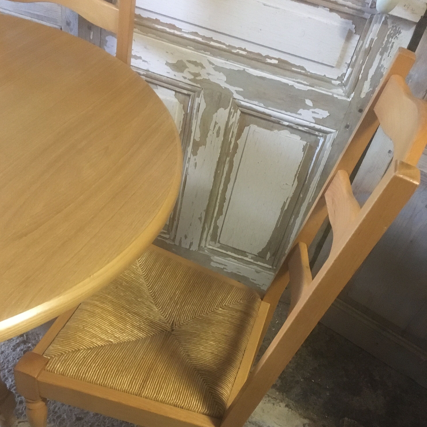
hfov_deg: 47.2
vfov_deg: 46.6
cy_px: 276
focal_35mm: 35
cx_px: 209
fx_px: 488
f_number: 2.2
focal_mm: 4.15
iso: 320
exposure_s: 1/17
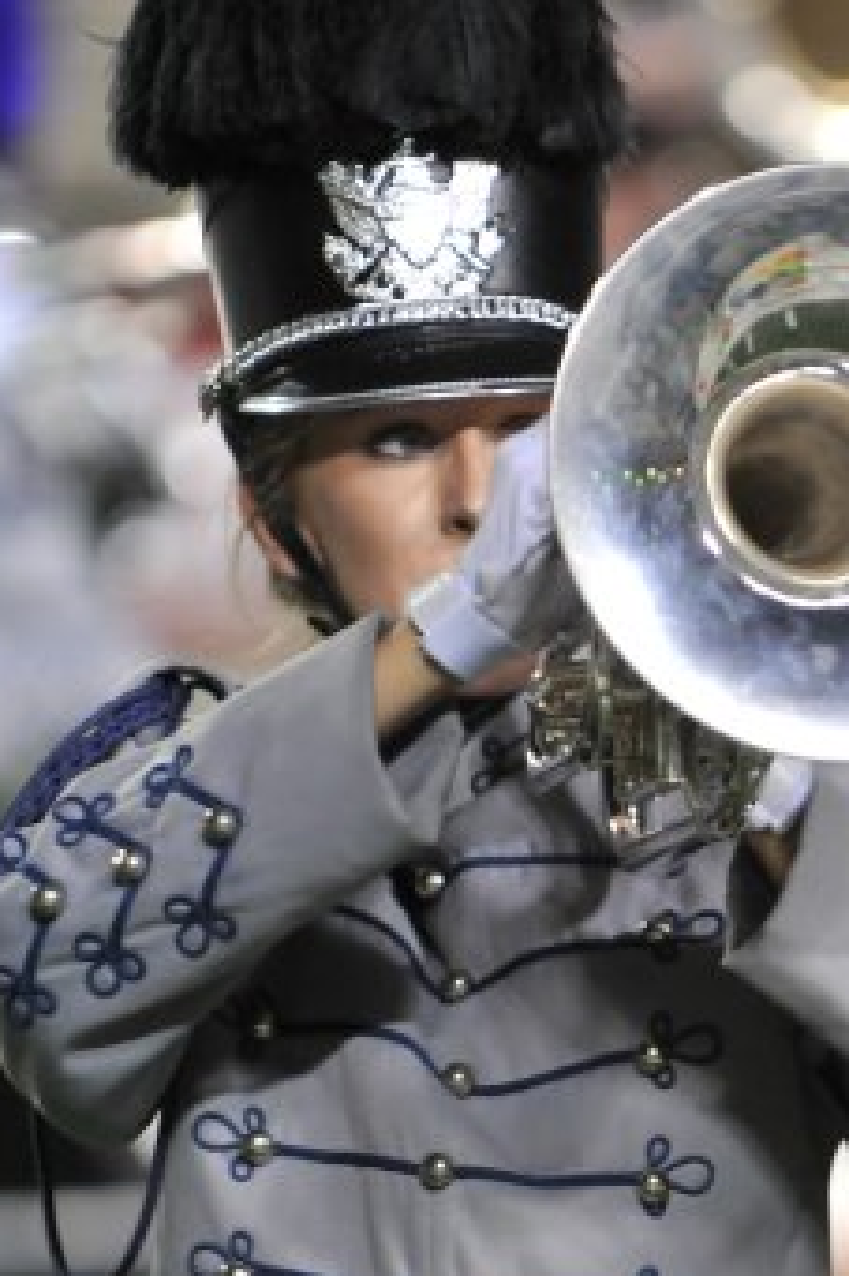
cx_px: 701
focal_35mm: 528
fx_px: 18696
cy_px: 995
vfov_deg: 3.9
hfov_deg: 2.6
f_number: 2.8
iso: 800
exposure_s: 1/200
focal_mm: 200
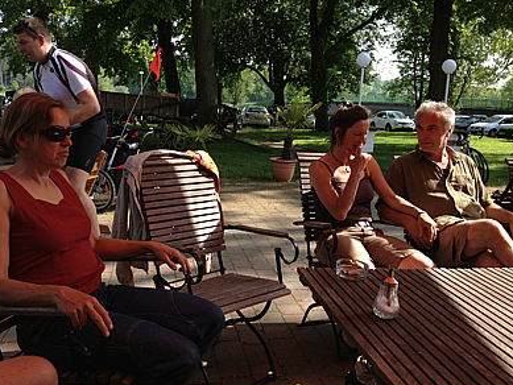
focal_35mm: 36
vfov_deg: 39.7
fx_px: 534
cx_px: 255
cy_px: 195
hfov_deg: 51.3
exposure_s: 1/493
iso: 50
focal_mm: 4.28
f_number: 2.4
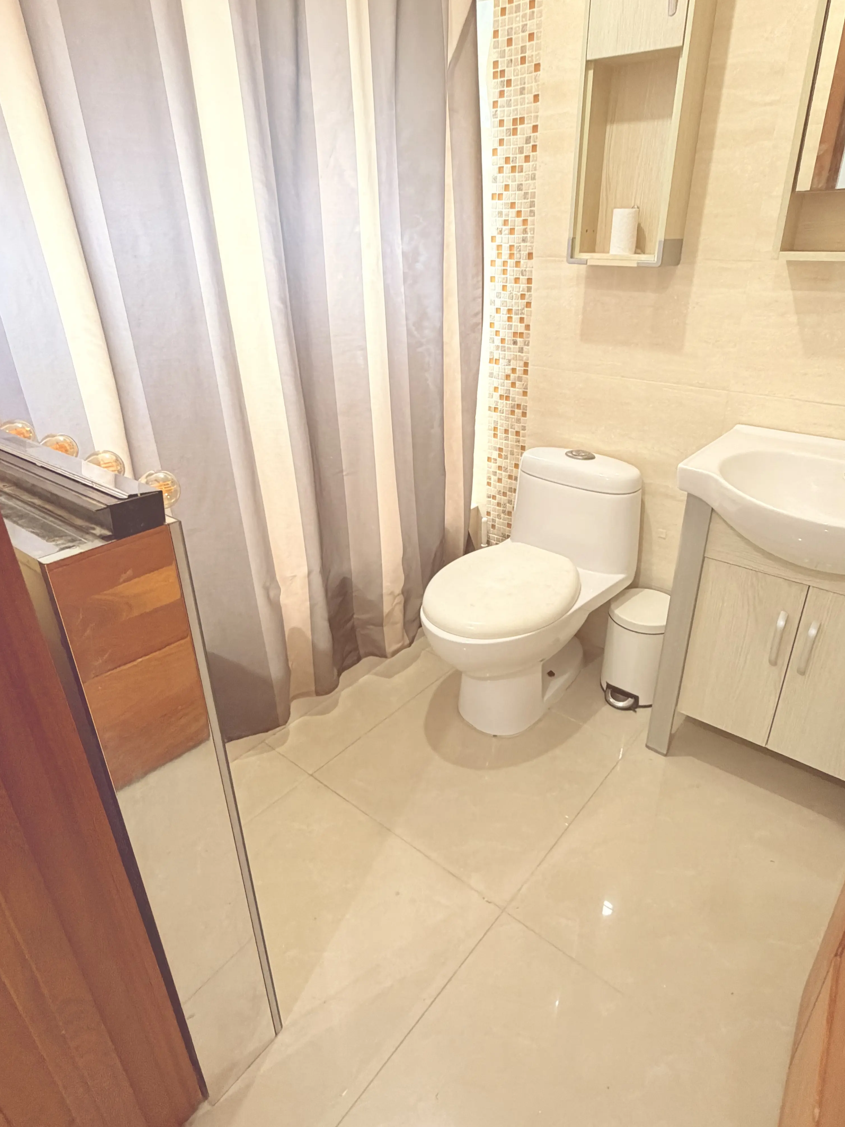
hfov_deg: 65.8
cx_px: 467
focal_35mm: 20
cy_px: 554
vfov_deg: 81.7
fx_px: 651
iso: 250
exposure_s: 1/60
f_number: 2.2
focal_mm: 2.22
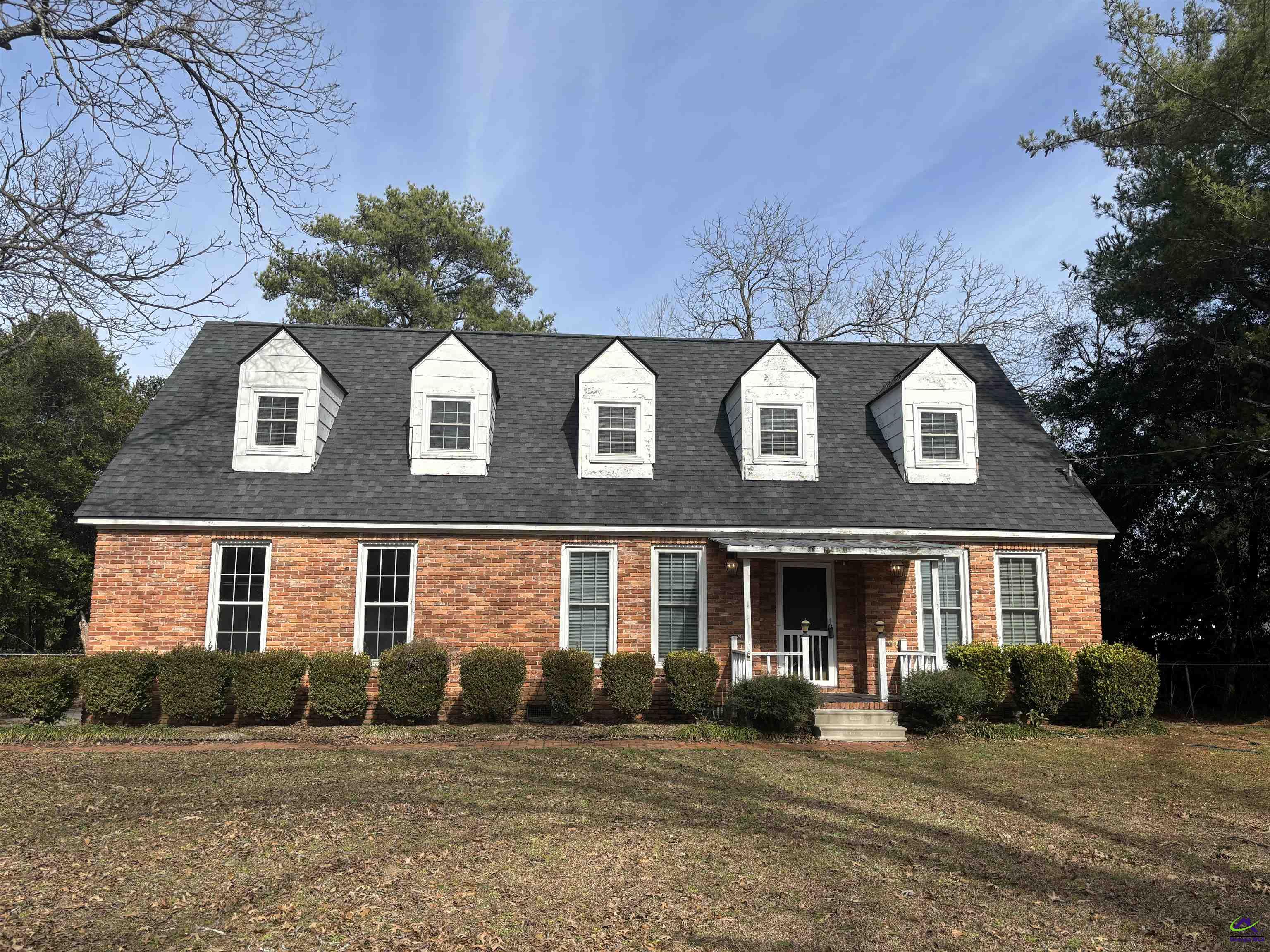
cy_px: 476
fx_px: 954
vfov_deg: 53.1
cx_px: 635
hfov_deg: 67.3
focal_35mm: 26
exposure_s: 1/3021
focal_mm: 5.96
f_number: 1.6
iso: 50
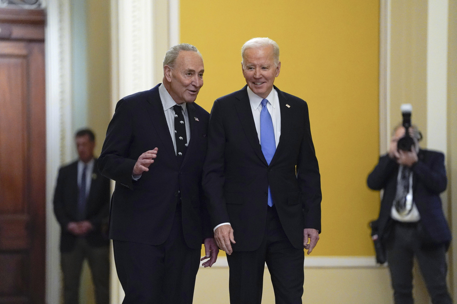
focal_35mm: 200
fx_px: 2539
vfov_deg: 6.9
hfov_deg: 10.3
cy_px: 152
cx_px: 228
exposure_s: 1/200
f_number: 2.8
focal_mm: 200
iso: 6400
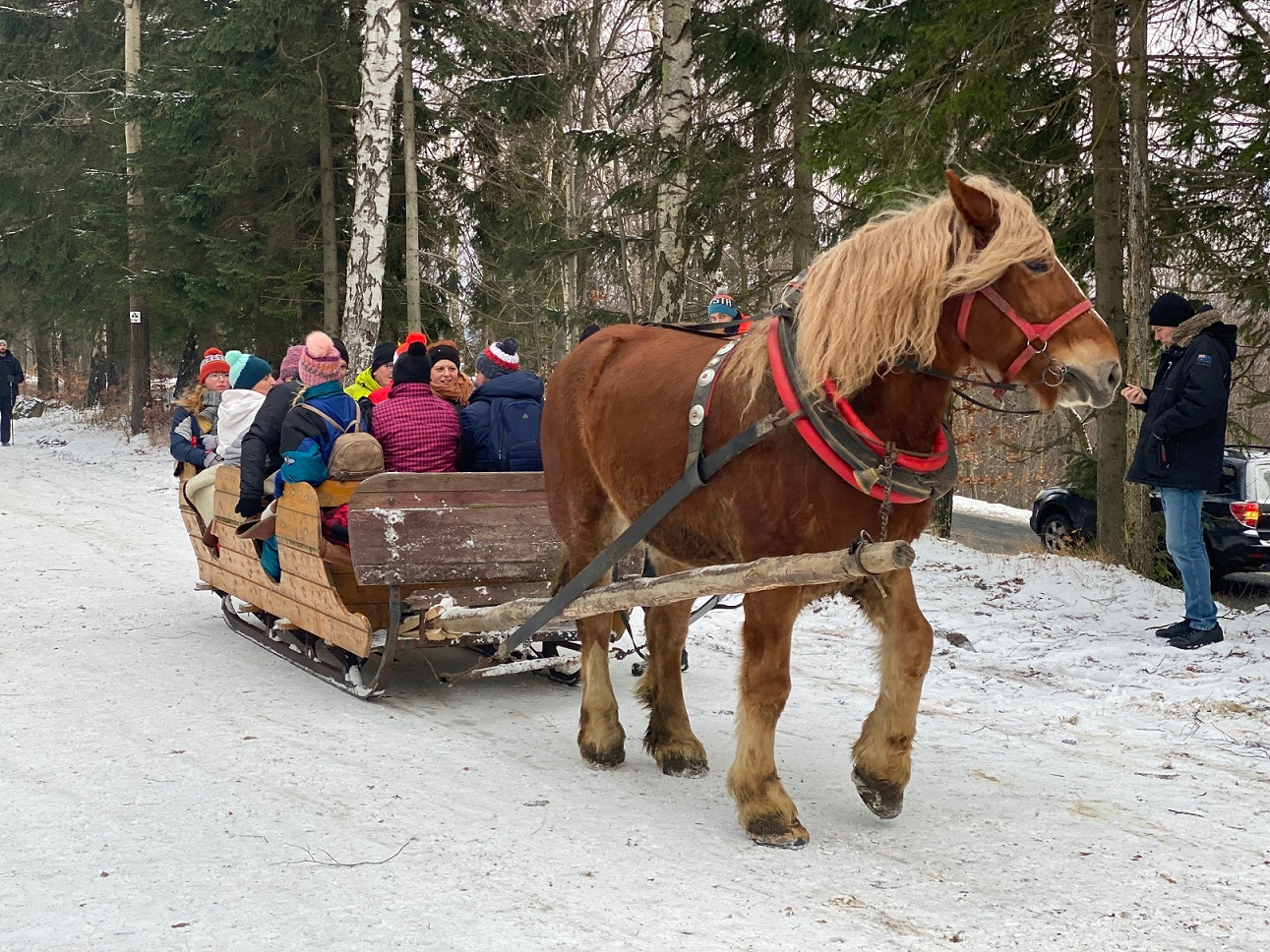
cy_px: 476
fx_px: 1908
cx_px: 635
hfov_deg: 36.8
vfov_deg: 28.0
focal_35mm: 52
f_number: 2
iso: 32
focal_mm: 6
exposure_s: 1/122
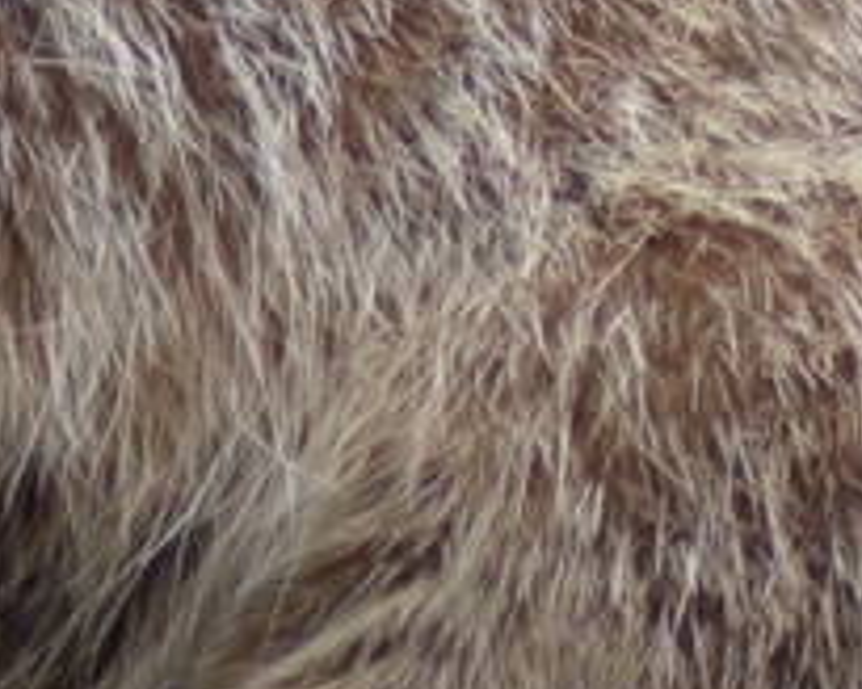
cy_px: -151
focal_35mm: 1534
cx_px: 976
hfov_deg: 1.3
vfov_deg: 1.0
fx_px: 39135
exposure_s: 1/640
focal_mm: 140
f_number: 4.2
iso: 800
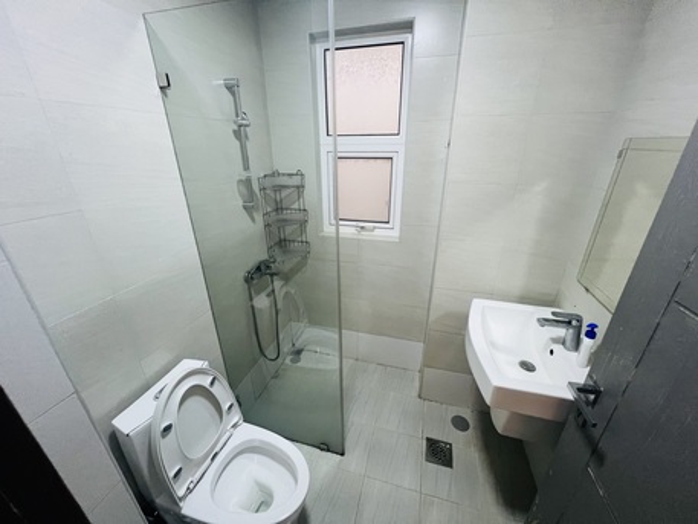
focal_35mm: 13
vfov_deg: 89.9
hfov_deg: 106.2
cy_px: 262
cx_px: 349
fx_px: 262
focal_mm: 1.57
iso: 250
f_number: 1.8
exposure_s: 1/50
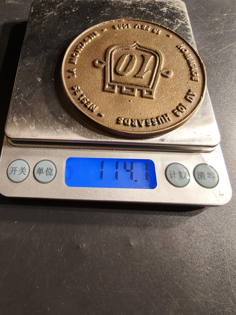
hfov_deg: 58.9
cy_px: 158
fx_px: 209
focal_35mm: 23
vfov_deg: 73.9
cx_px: 118
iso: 160
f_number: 2
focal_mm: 2.32
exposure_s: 1/94
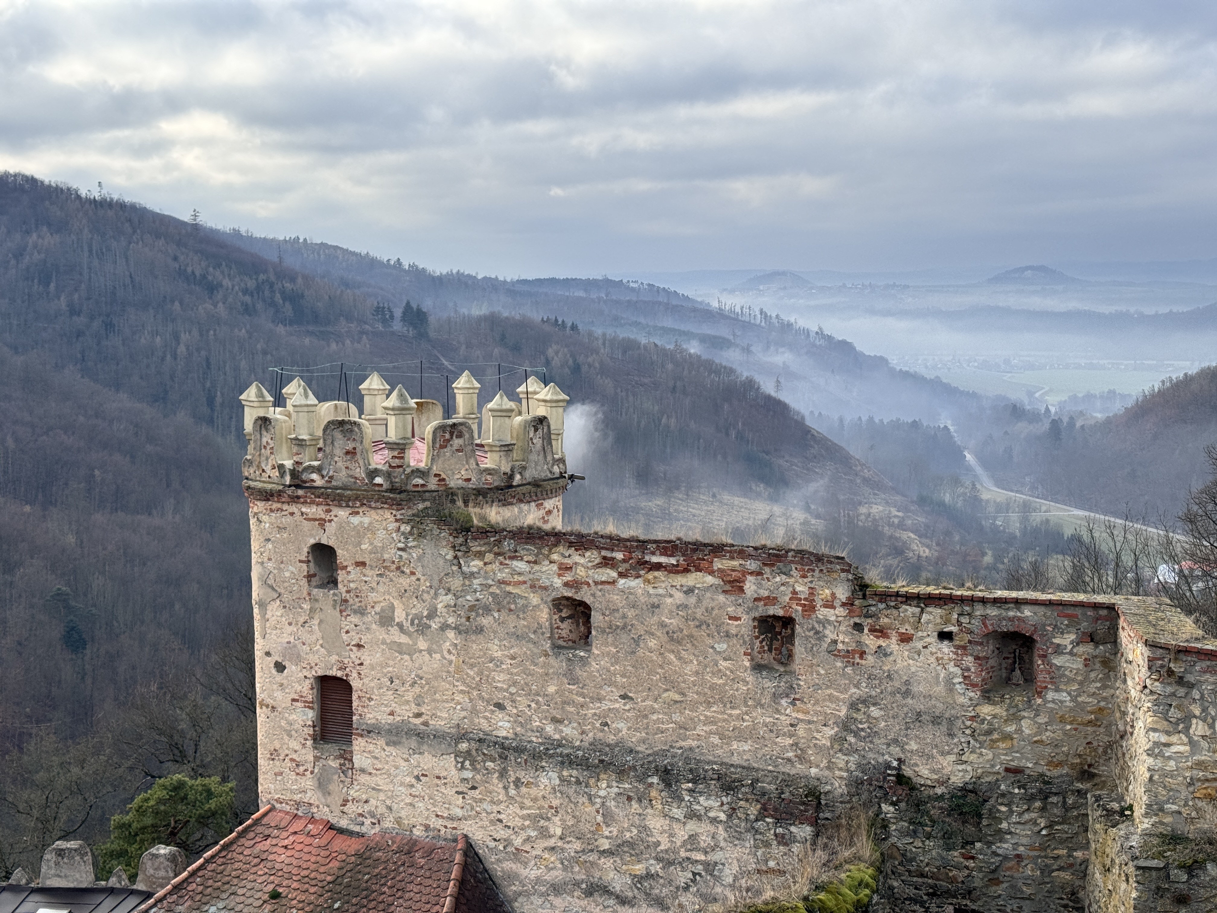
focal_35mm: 48
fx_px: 1688
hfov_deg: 39.7
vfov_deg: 30.3
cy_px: 456
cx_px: 608
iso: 64
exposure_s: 1/1923
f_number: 1.78
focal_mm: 6.86
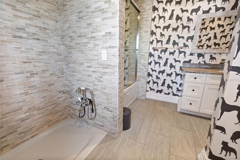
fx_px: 100
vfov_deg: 77.3
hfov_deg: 100.4
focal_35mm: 15
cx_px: 120
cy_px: 80
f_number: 4.5
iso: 100
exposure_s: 1/2
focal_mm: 10
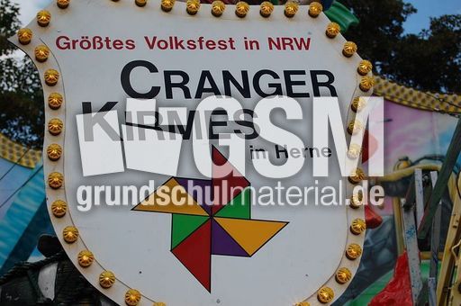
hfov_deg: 26.0
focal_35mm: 78
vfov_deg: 17.4
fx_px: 998
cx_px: 230
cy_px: 153
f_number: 5.6
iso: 250
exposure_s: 1/1000
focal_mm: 52
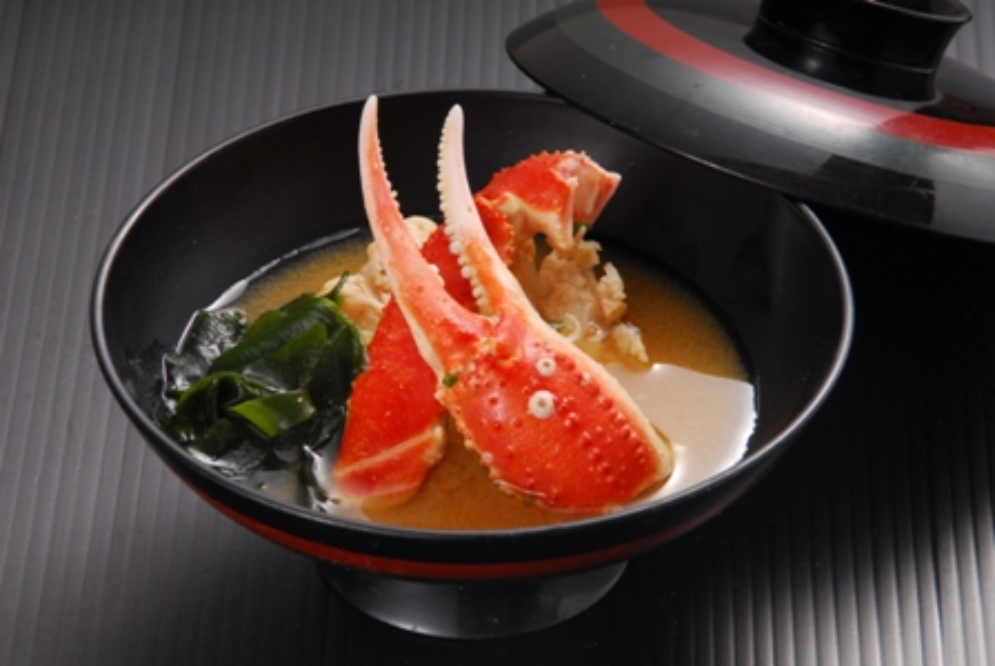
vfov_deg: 6.1
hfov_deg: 9.1
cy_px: 333
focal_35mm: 225
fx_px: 6227
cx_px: 498
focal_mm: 150
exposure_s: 1/250
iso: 200
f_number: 14
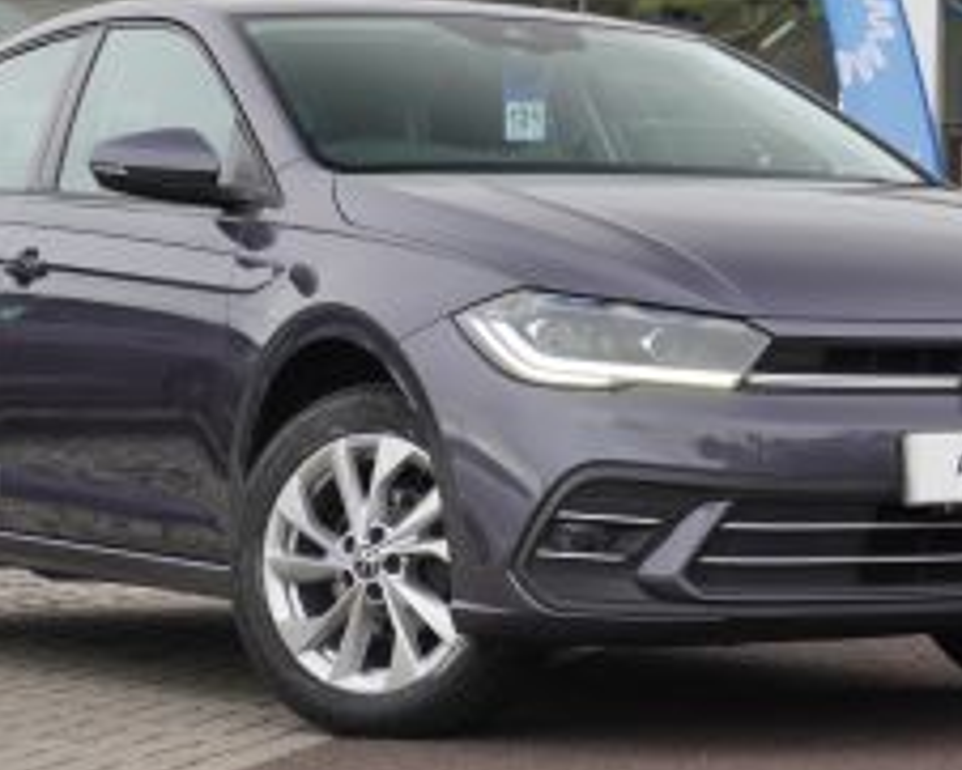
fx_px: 3470
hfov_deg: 15.8
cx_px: 536
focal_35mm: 122
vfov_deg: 12.6
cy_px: 247
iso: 640
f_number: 5.6
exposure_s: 1/160
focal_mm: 49
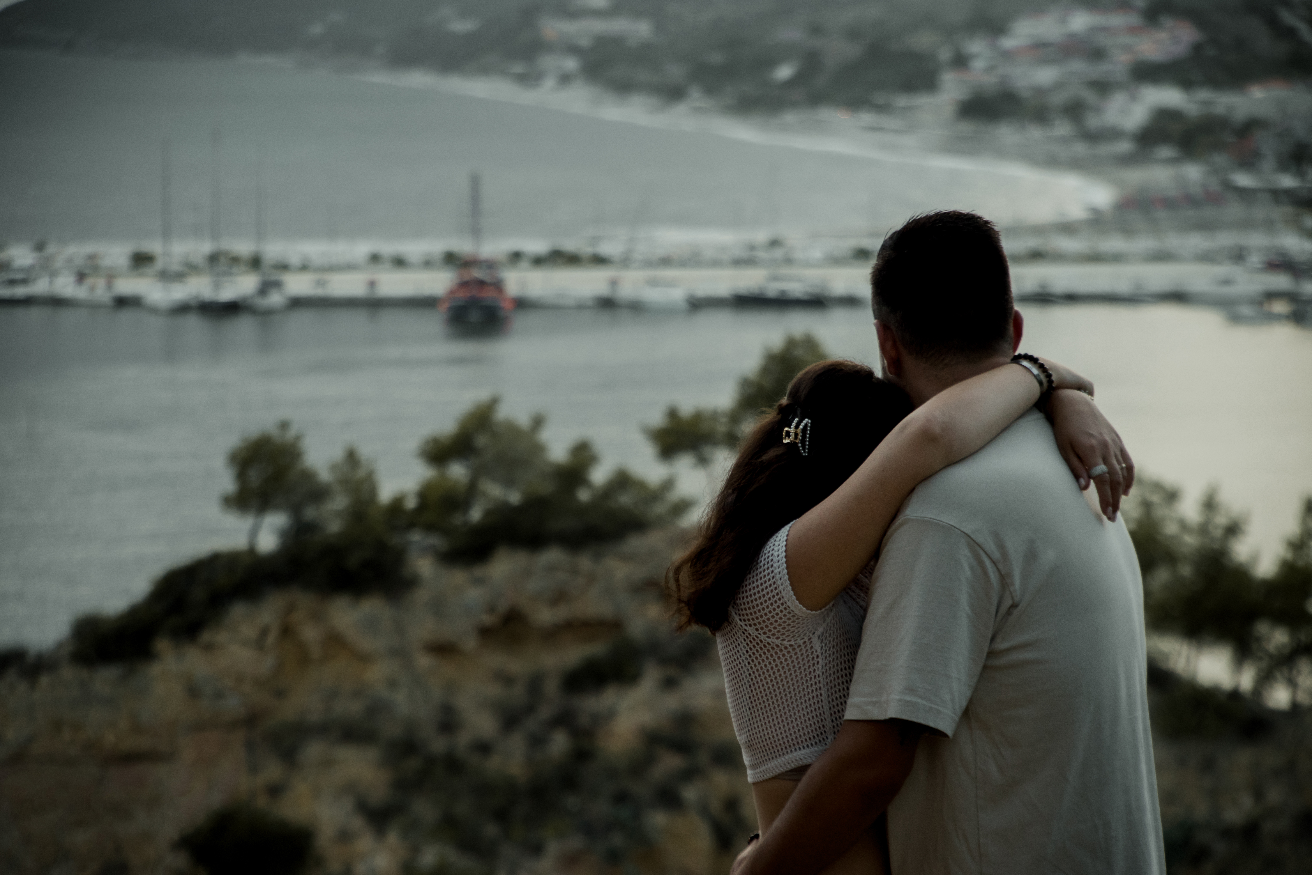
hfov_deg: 18.6
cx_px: 656
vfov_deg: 12.5
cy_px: 438
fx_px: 4009
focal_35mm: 110
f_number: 5.6
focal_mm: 110
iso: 1600
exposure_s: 1/200
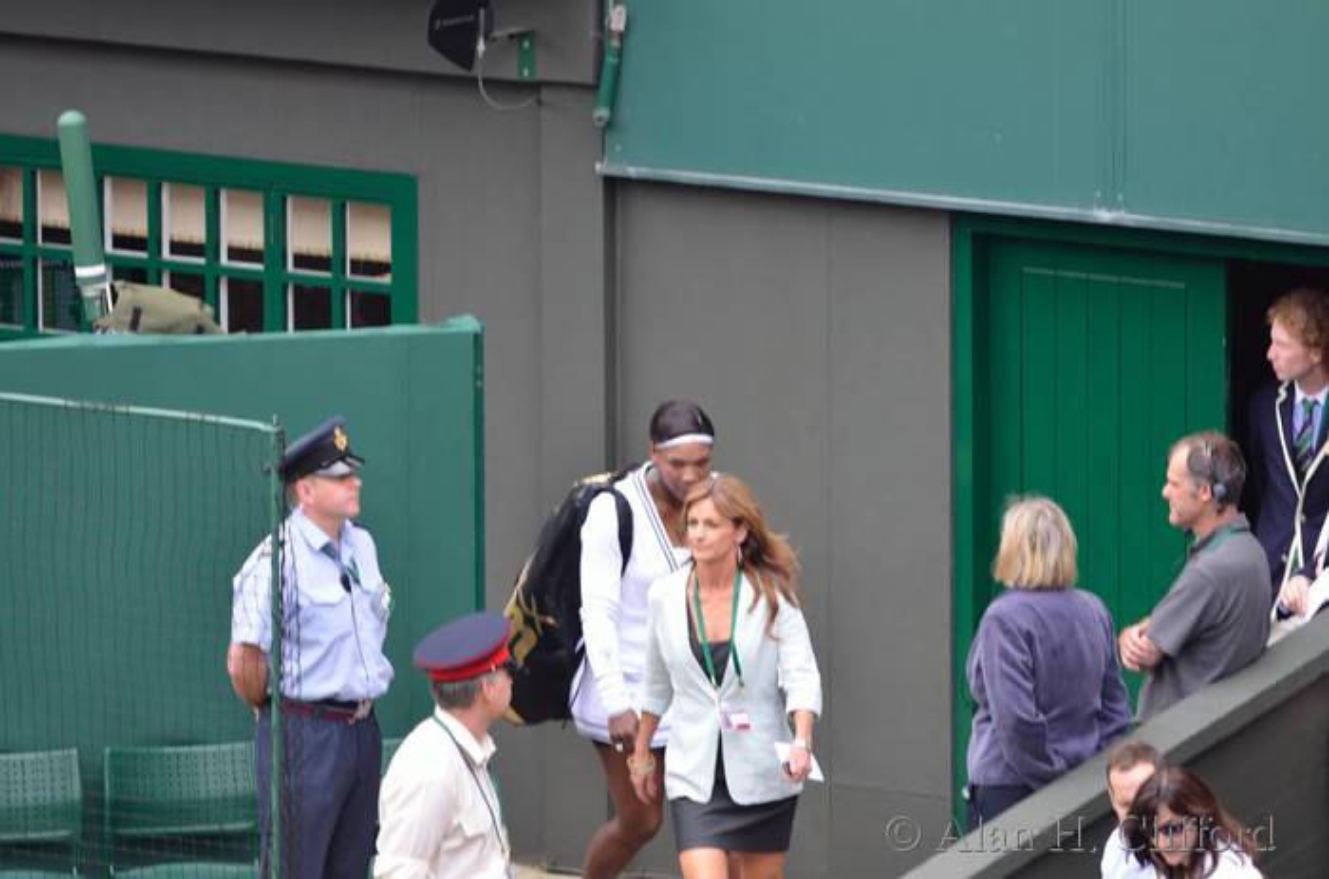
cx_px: 664
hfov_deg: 4.1
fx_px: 18781
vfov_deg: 2.7
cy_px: 440
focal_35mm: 510
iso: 280
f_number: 5.3
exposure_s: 1/250
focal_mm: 340
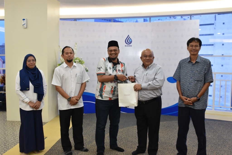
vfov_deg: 36.9
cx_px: 116
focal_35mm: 36
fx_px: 232
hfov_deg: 53.1
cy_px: 78
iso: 800
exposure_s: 1/80
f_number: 4.5
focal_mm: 24
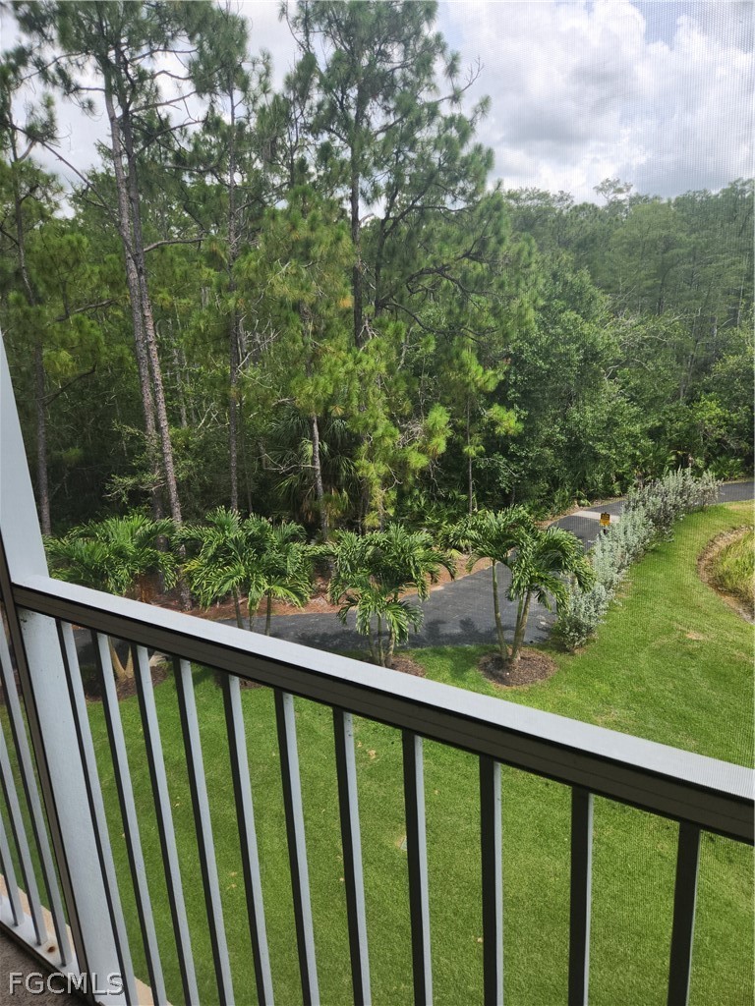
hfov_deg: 58.9
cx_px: 378
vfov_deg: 73.9
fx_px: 669
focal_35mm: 23
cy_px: 503
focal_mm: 5.4
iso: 20
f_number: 1.8
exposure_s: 1/670
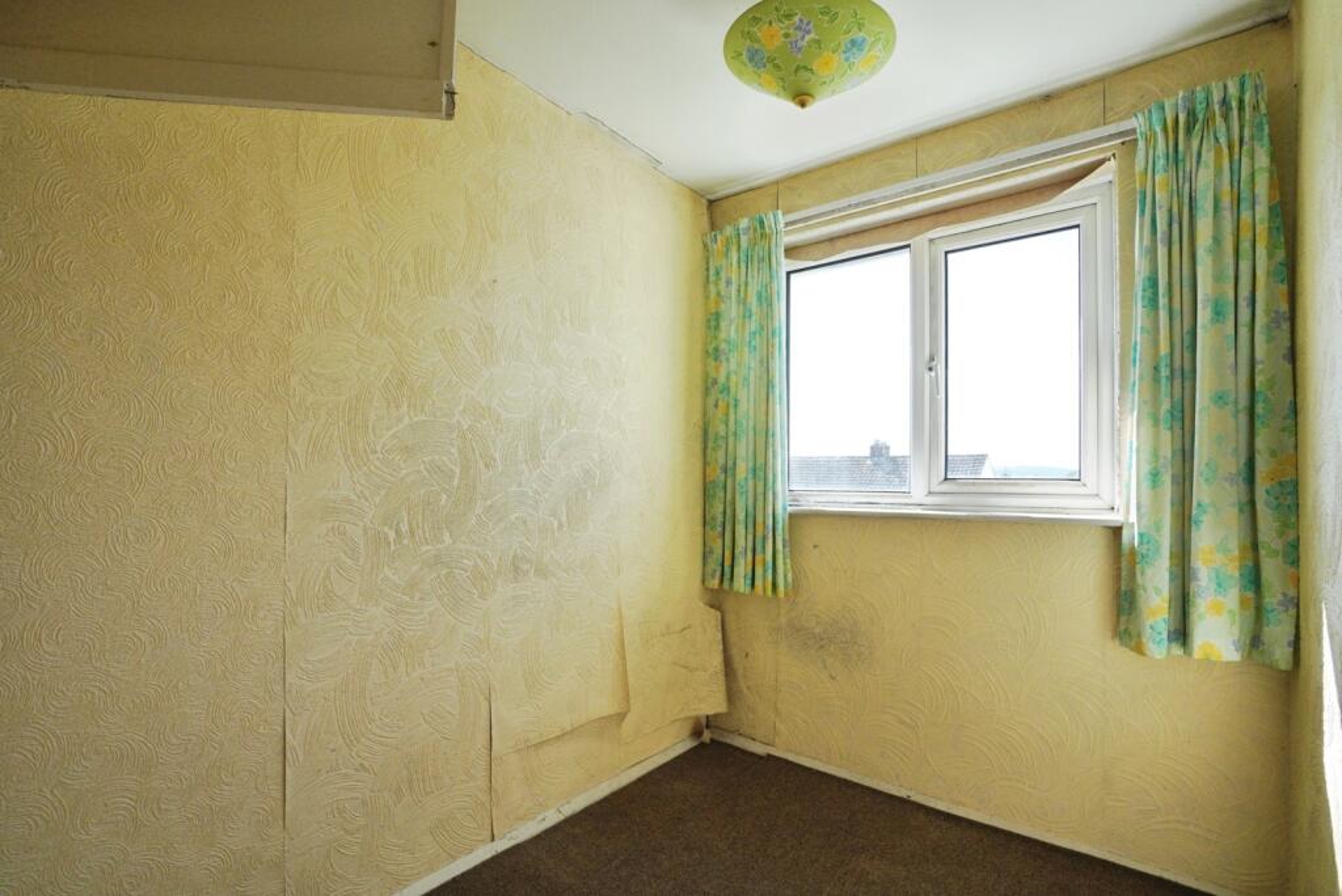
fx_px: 597
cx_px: 671
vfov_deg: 73.8
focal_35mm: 16
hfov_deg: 96.7
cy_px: 448
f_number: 8
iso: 2000
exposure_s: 1/800
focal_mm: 16
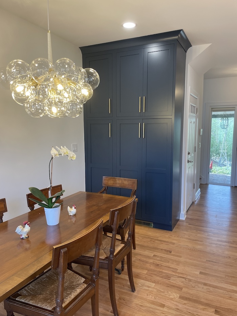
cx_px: 118
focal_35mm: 26
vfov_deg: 67.3
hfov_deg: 53.1
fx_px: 237
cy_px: 158
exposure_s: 1/120
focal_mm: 4.2
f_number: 1.6
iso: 100
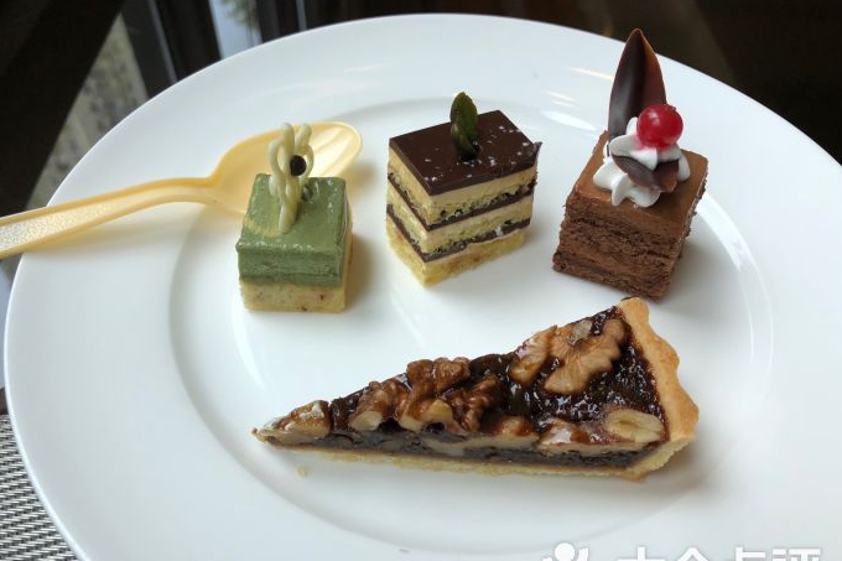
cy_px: 311
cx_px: 420
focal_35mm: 30
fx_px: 701
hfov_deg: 61.9
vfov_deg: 43.5
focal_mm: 3.99
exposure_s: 1/308
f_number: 1.8
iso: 20
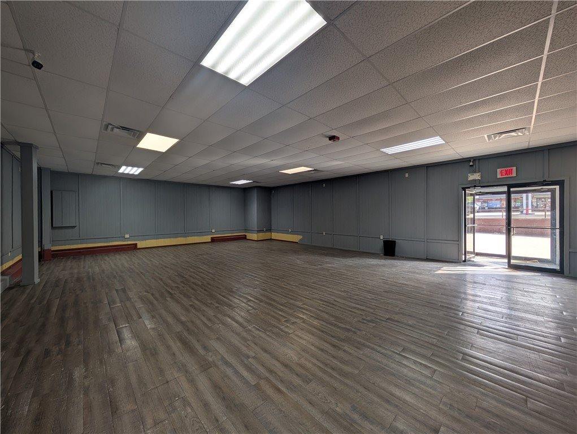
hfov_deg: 110.5
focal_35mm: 12
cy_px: 217
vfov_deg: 94.6
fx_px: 200
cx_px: 288
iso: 55
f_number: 1.7
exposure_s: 1/157
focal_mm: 2.02
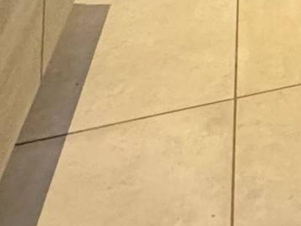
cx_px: 587
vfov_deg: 10.0
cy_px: -502
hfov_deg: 15.9
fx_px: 861
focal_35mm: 99
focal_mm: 2.22
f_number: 2.2
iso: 320
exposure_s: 1/50
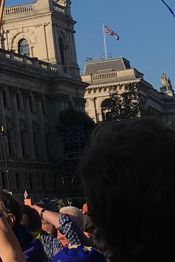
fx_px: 1079
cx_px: -49
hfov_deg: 9.1
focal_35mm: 148
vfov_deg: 13.8
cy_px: 38
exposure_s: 1/3690
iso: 20
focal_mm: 3.99
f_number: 1.8
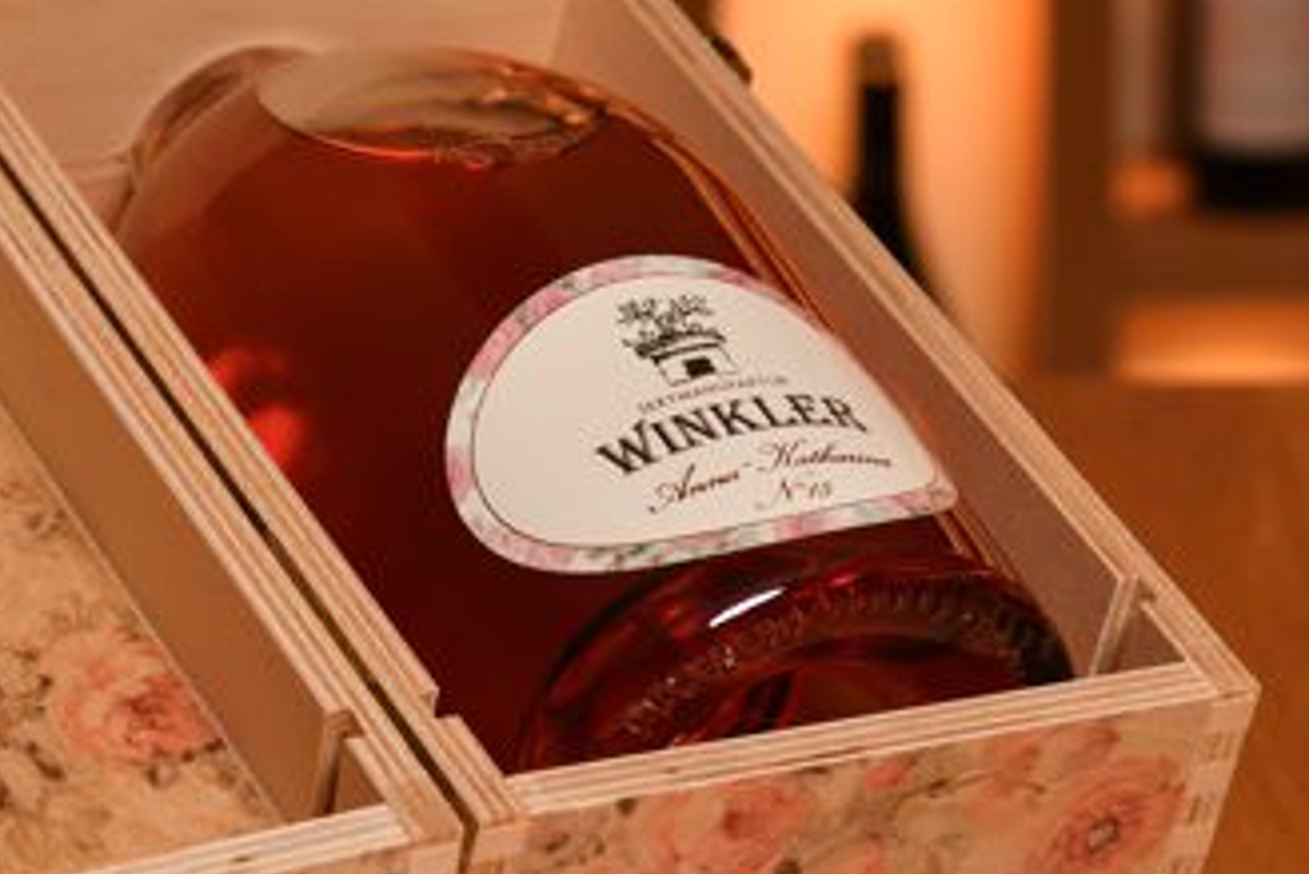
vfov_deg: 7.2
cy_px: 212
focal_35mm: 192
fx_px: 6984
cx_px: 299
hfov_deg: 10.7
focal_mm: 70
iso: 200
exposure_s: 1/80
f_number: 5.6
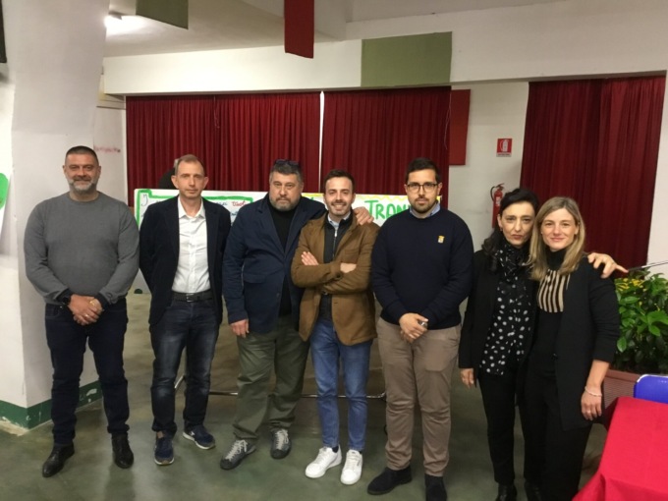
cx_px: 334
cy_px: 250
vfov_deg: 45.4
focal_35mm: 31
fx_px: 598
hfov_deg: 58.4
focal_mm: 3.3
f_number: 2.4
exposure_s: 1/25
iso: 200
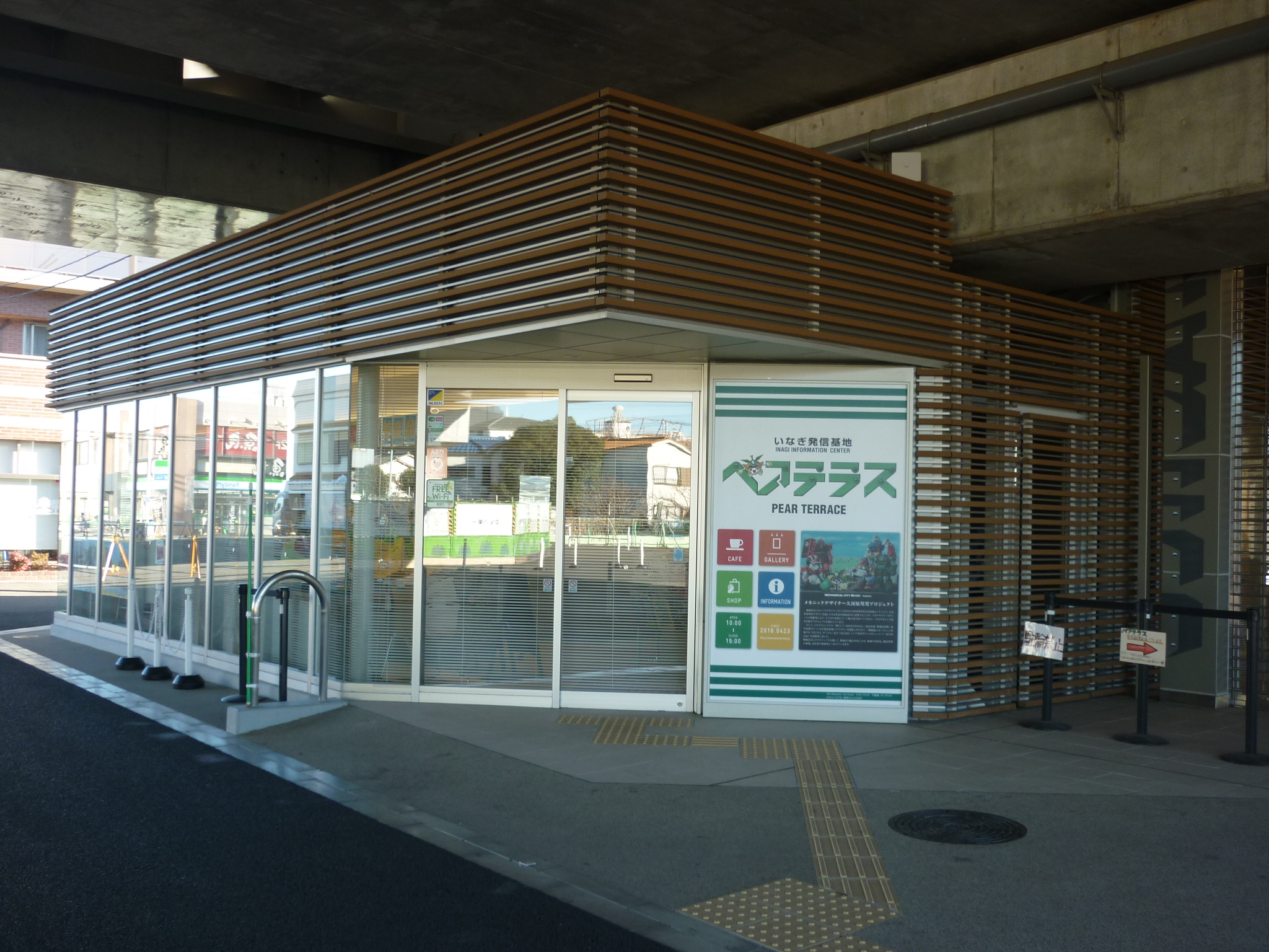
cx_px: 634
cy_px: 476
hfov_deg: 55.4
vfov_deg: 42.9
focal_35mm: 33
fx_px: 1210
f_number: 2.8
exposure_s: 1/80
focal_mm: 5.5
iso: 80
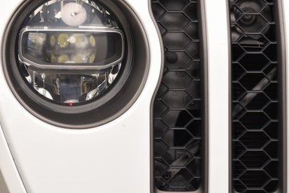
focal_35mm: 175
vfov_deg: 7.8
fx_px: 1405
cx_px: 68
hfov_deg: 11.7
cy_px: 52
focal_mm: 70
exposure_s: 1/60
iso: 1400
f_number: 8
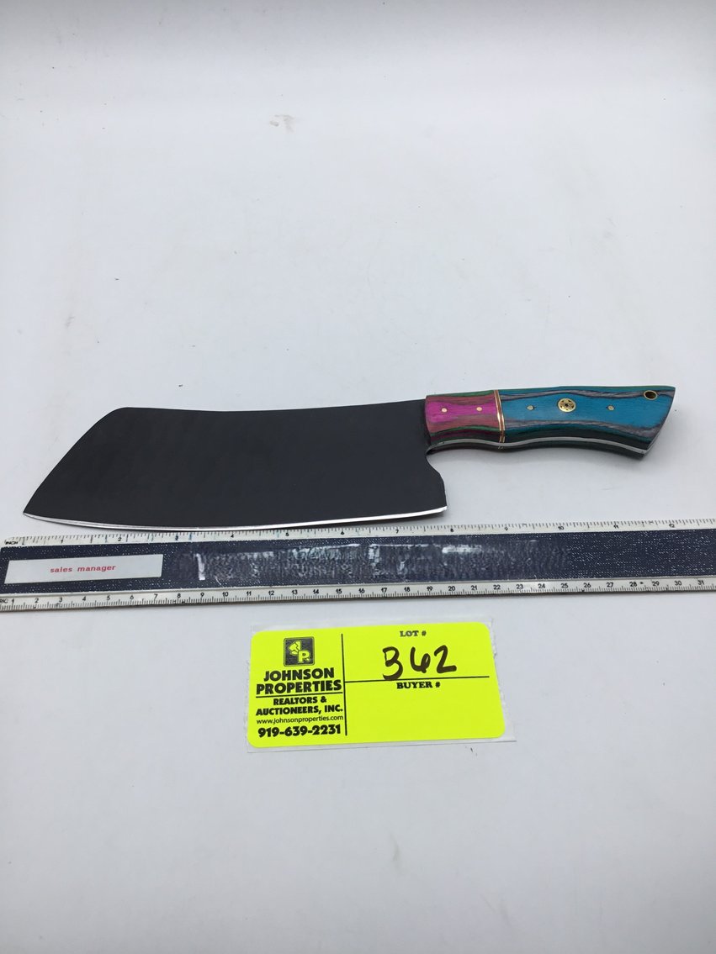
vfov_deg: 58.4
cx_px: 358
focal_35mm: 31
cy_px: 477
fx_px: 855
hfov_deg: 45.4
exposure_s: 1/123
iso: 25
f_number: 2.4
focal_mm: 3.3
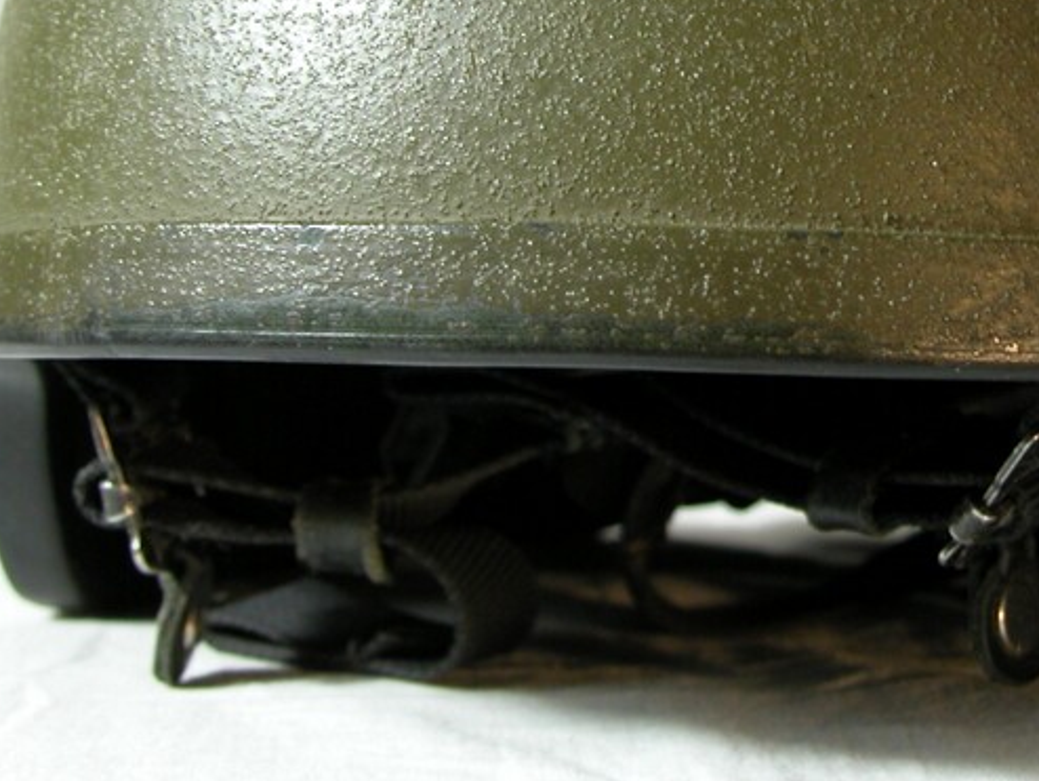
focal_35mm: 87
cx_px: 808
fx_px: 2613
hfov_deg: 22.2
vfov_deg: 16.8
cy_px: 145
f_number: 2.9
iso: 109
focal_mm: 10.7
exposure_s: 1/4.1
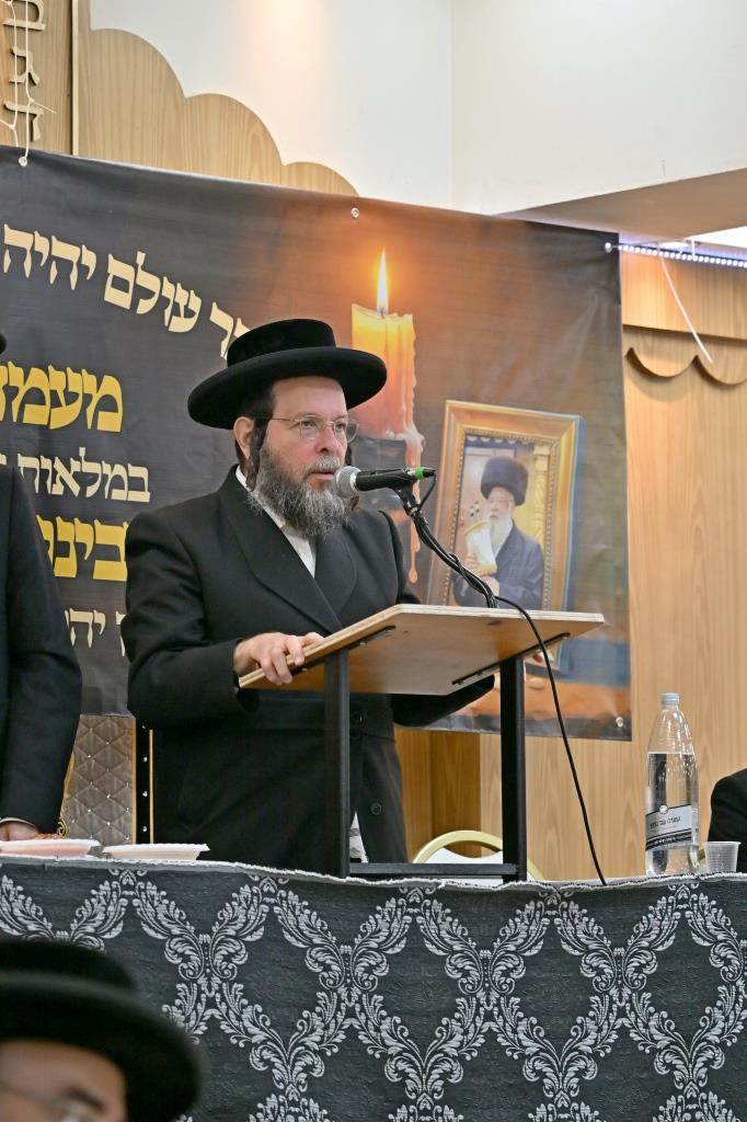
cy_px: 561
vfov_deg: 11.4
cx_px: 374
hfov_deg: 7.6
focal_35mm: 180
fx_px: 5606
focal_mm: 120
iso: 400
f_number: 4
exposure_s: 1/250
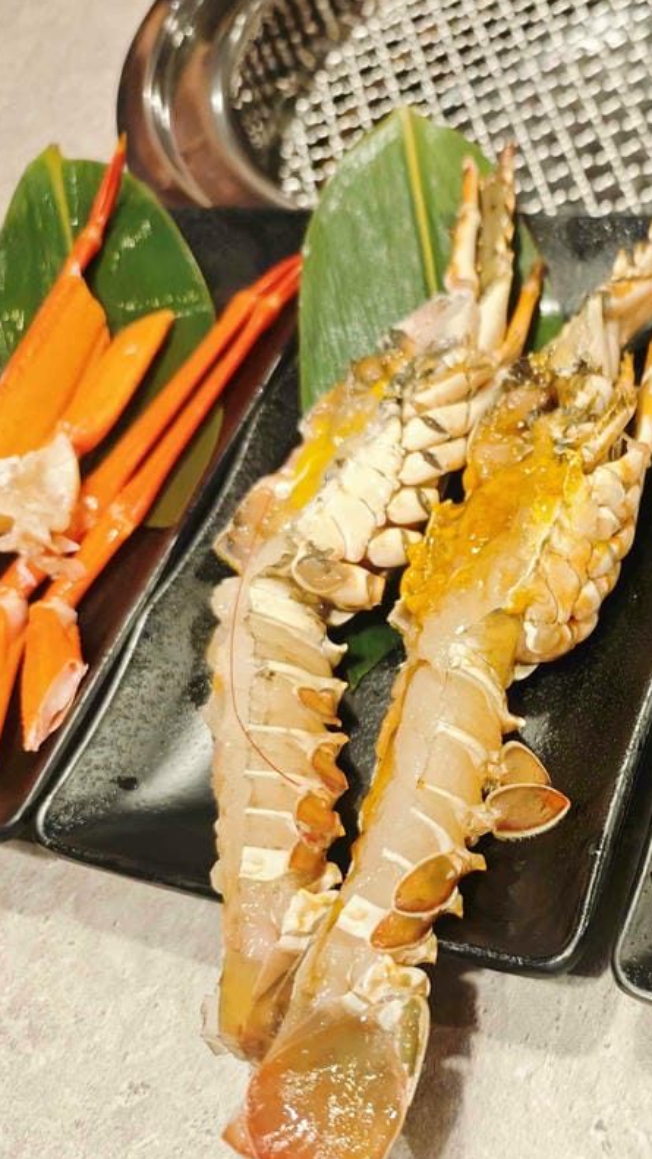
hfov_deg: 29.6
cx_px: 614
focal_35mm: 38
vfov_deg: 52.6
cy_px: 652
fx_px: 1168
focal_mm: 8.72
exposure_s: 1/360
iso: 2500
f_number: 2
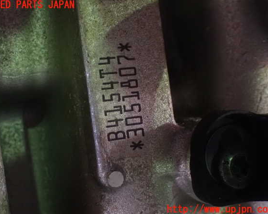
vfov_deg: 25.0
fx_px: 484
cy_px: 107
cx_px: 131
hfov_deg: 31.0
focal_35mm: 61
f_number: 3.5
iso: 1600
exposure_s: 1/15
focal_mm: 10.35
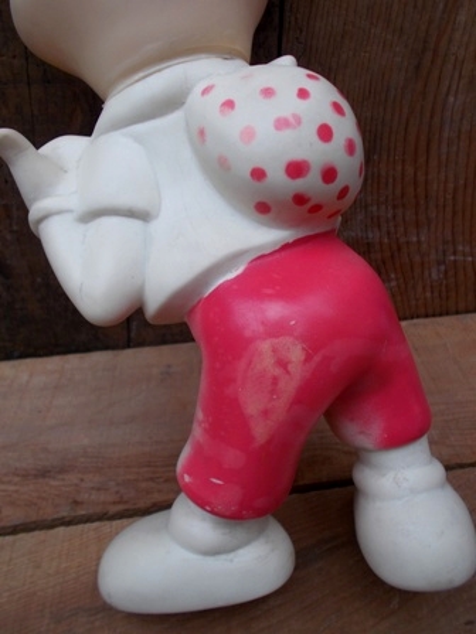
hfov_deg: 46.8
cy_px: 317
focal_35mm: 30
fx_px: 550
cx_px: 238
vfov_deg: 60.0
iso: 80
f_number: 3.4
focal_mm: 5.3
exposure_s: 1/400
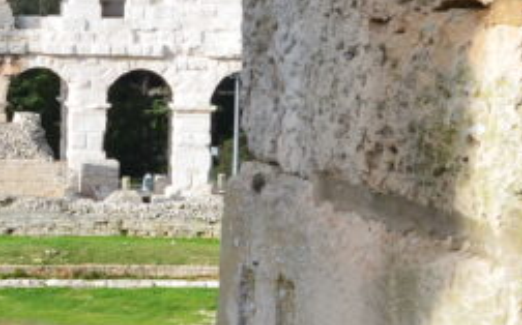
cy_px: 87
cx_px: -443
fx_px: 2118
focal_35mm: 149
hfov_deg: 12.7
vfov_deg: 8.8
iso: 200
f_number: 9
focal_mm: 24
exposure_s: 1/160
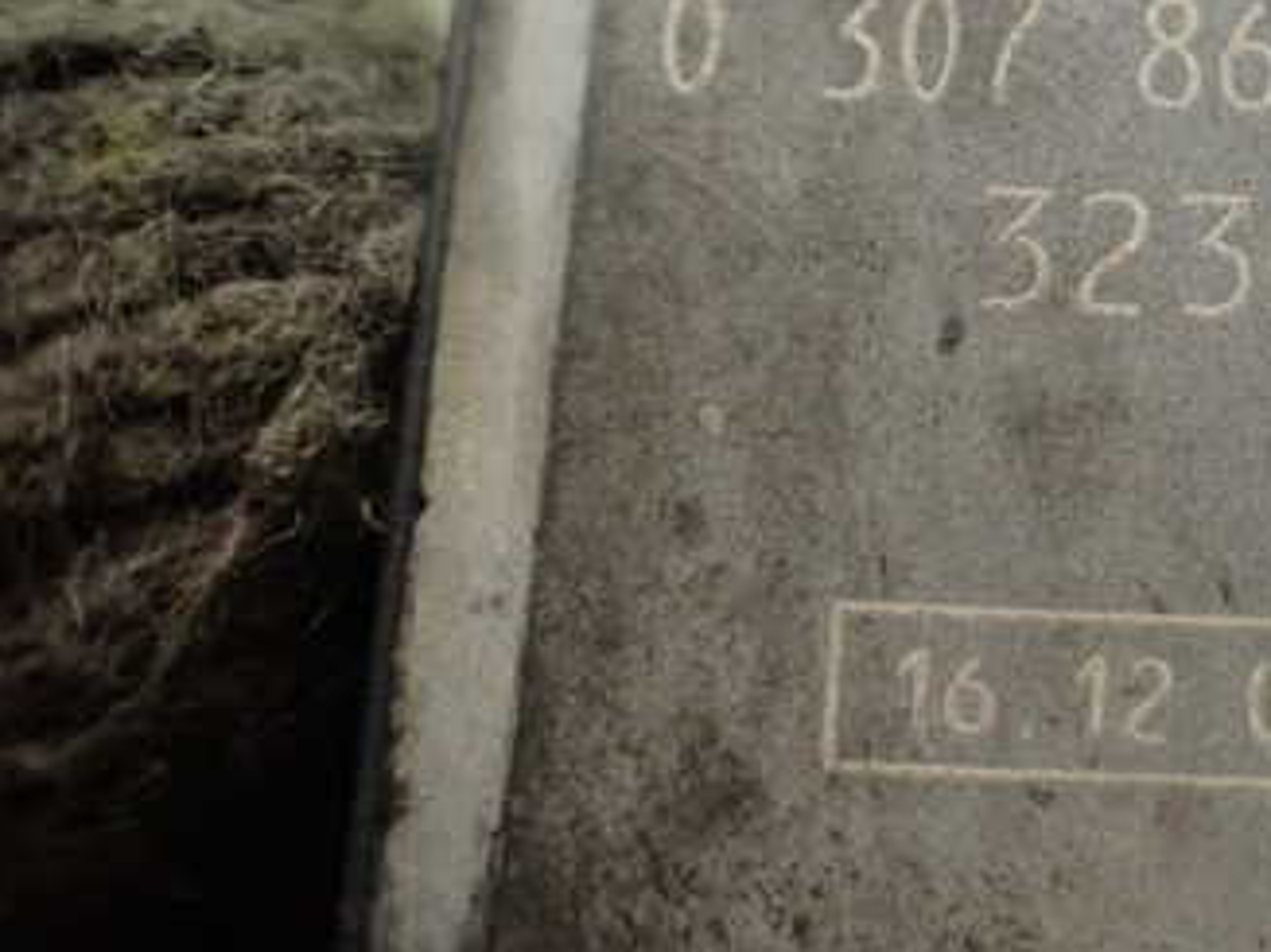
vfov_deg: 26.4
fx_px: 2019
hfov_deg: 33.1
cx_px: 1151
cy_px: 307
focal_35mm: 55
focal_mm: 5.4
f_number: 2.3
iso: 800
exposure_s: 1/30
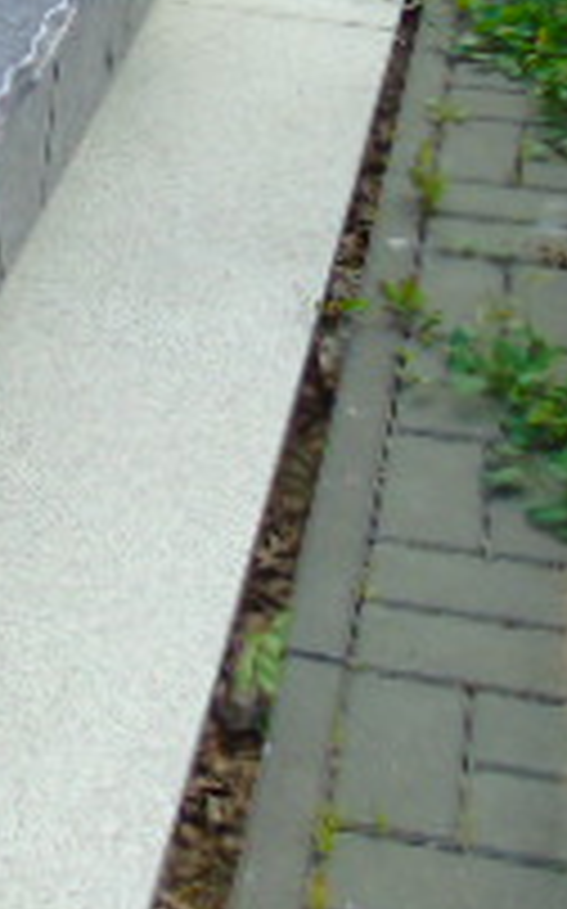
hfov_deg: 14.0
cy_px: 22
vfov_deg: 23.7
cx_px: -423
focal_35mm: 84
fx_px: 2080
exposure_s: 1/400
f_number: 3.4
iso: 80
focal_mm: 4.4
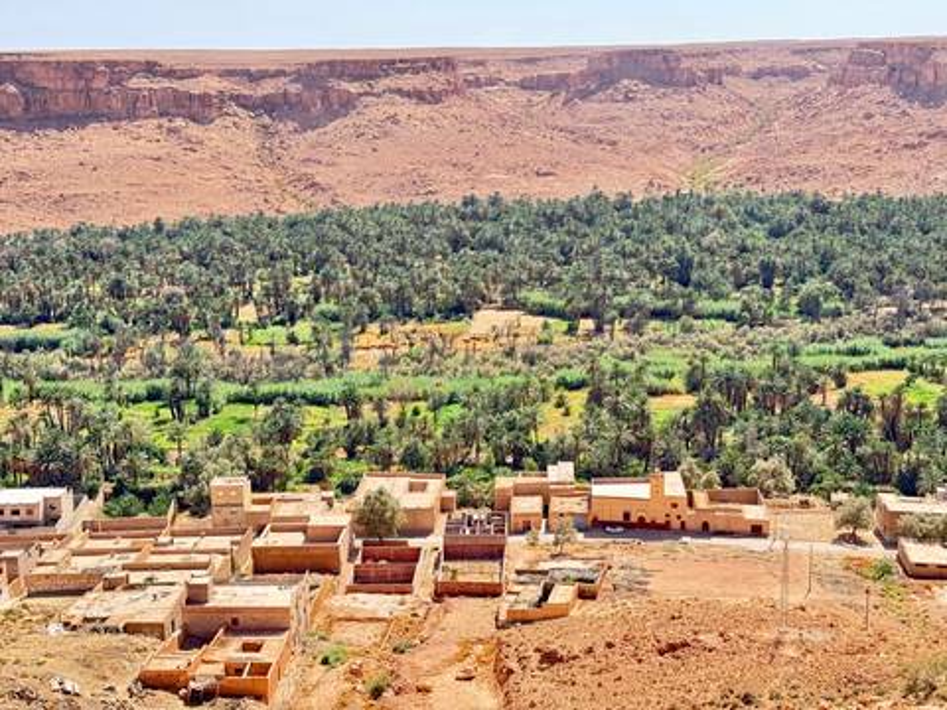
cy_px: 355
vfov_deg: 30.3
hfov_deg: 39.7
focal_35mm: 48
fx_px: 1313
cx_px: 474
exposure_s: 1/1043
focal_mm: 6.76
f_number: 1.78
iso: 64
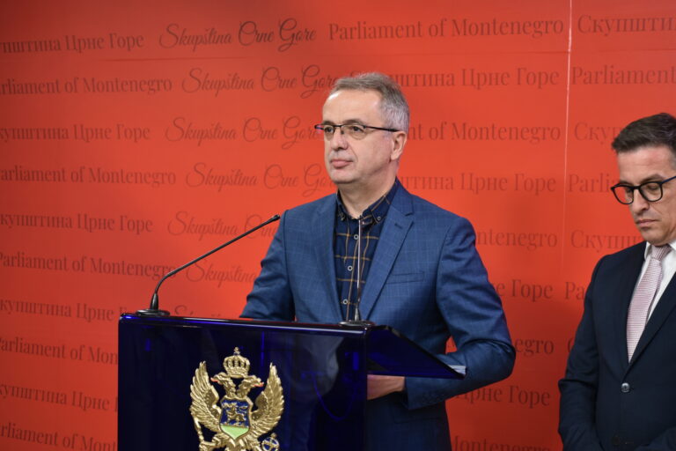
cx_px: 338
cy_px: 226
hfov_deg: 19.5
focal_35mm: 105
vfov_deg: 13.0
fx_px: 1972
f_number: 5
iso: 400
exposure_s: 1/100
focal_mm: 70
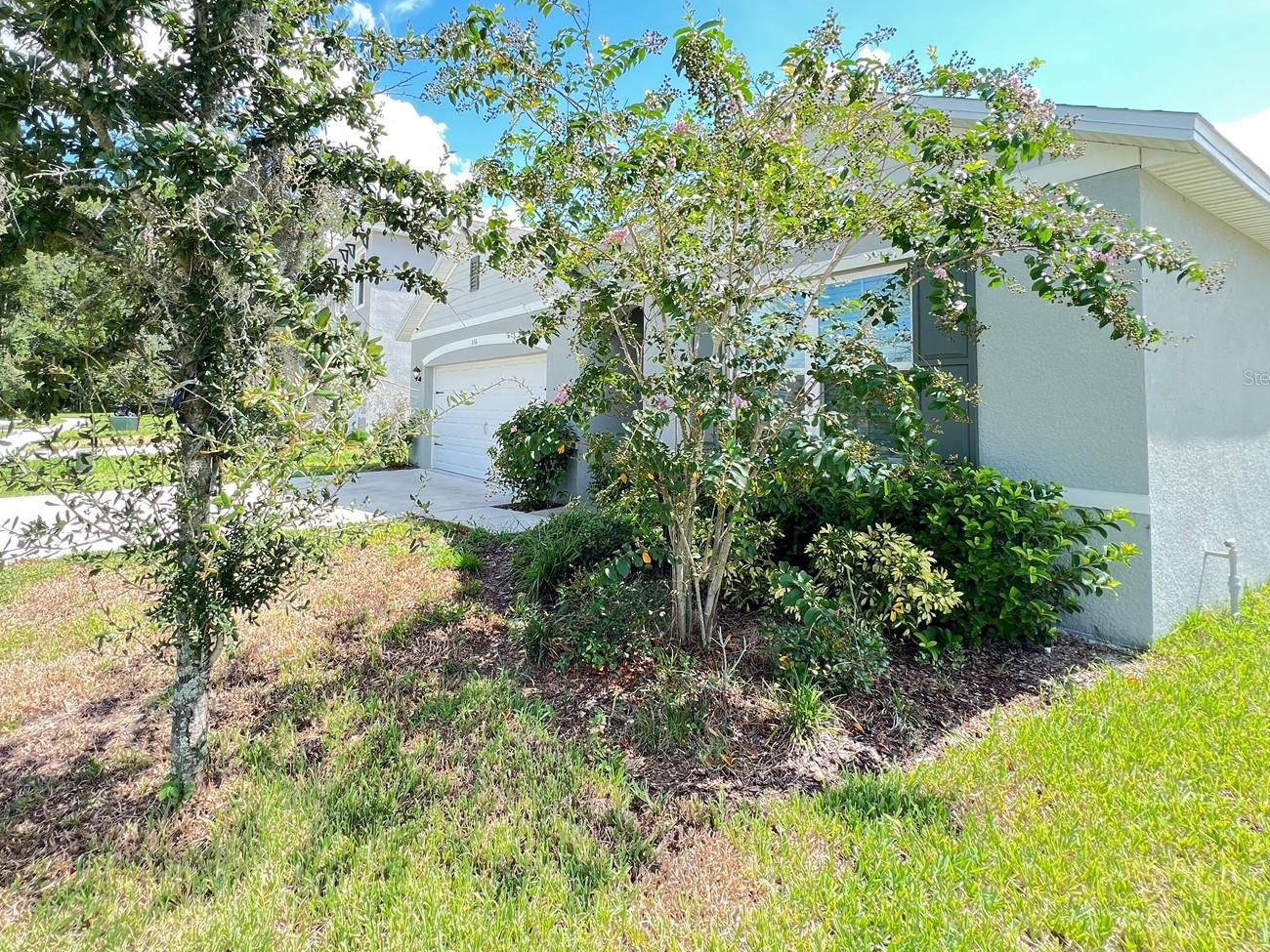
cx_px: 554
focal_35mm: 16
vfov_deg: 77.1
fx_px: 587
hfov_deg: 94.0
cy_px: 377
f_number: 1.8
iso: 32
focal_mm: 1.57
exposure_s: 1/126
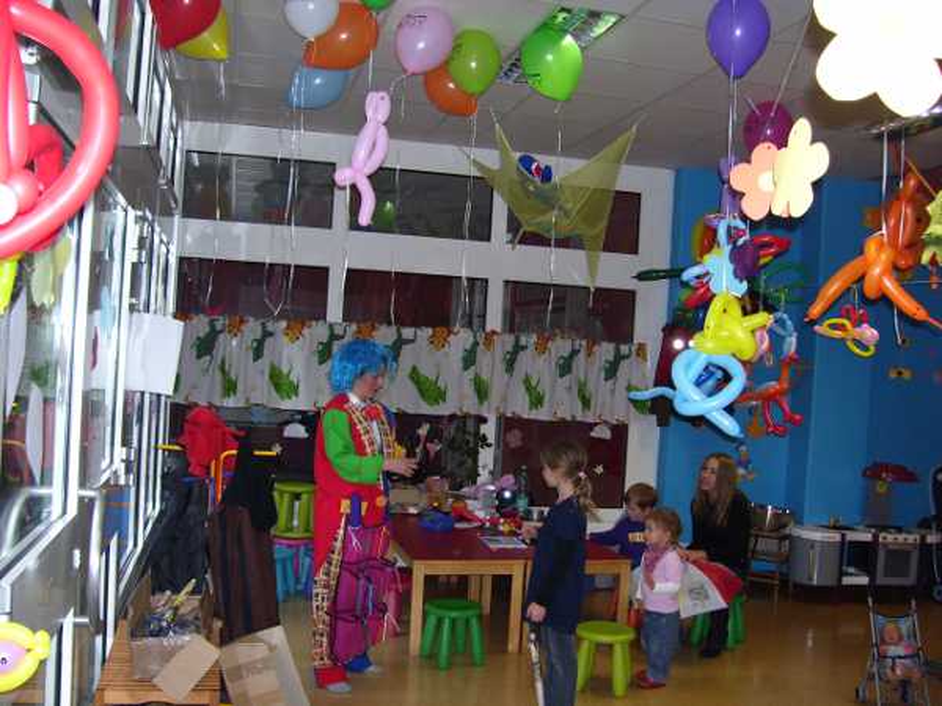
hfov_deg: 50.1
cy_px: 353
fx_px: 1007
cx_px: 471
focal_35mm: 37
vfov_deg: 38.7
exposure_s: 1/60
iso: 125
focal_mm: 6
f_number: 2.7
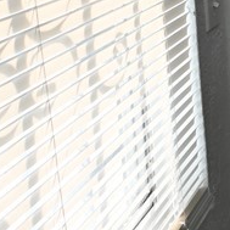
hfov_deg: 13.9
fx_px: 662
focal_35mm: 88
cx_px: 550
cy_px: -68
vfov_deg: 18.4
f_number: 5.6
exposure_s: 1/125
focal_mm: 12
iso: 140
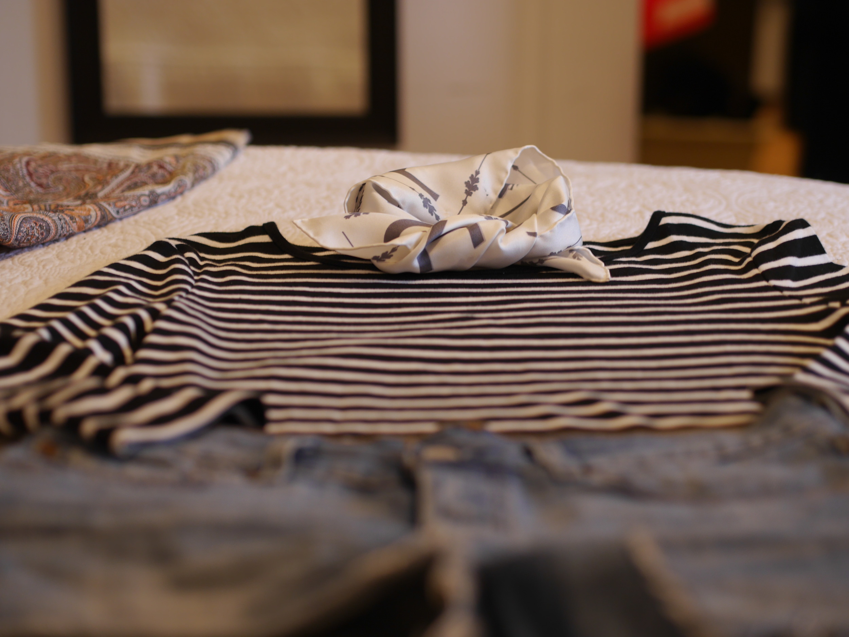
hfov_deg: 21.8
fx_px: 2207
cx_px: 424
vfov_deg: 16.4
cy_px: 318
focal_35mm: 90
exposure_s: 1/13
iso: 160
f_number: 1.8
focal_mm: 45
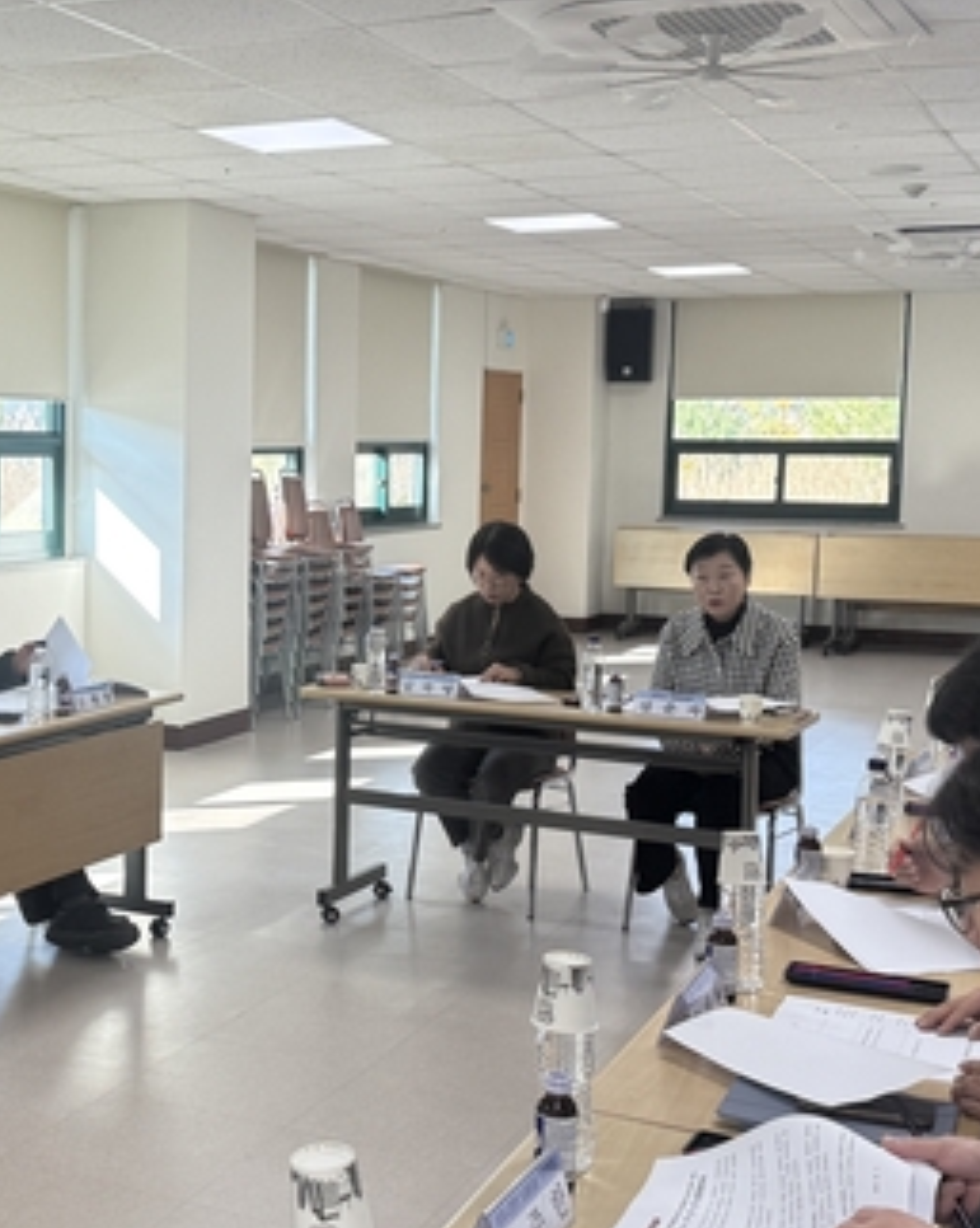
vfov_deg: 36.7
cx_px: 217
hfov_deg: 29.1
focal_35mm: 51
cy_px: 601
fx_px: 1852
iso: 125
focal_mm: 6.76
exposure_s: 1/237
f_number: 1.78
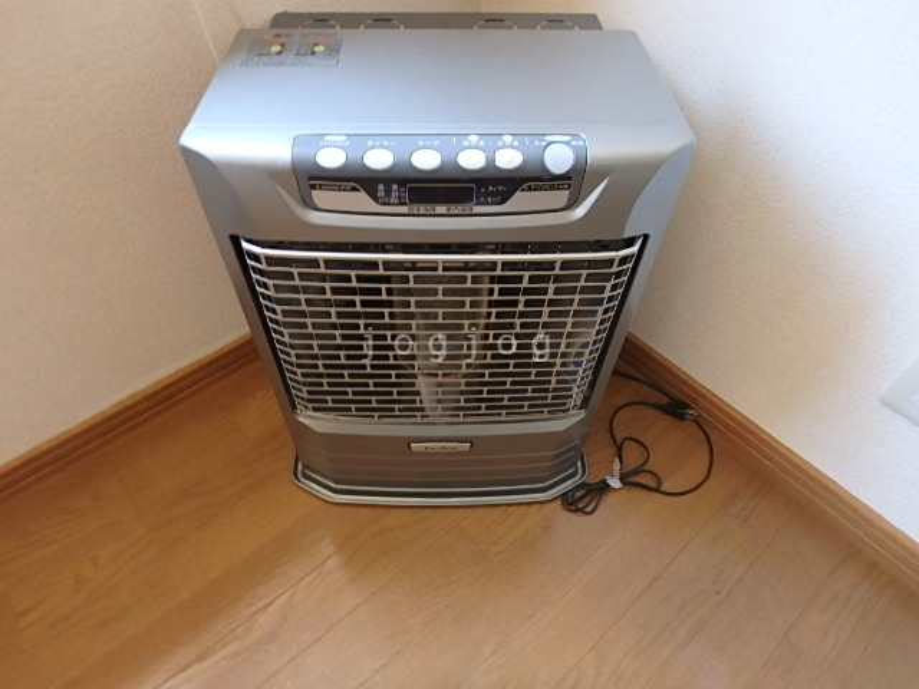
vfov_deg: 63.4
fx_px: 558
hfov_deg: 79.0
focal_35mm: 21
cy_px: 344
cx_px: 460
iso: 320
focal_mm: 3.7
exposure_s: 1/30
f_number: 3.5
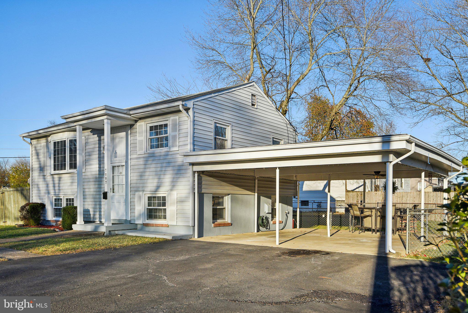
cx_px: 234
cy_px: 156
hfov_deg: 61.9
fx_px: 390
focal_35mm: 30
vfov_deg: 43.6
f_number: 8
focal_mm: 30
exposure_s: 1/640
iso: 400
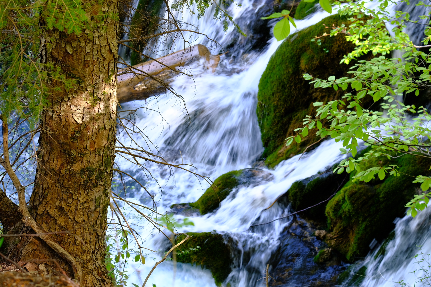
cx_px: 216
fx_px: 994
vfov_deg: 16.5
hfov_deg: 24.5
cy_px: 144
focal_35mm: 83
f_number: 5.6
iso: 200
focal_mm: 55
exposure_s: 1/30
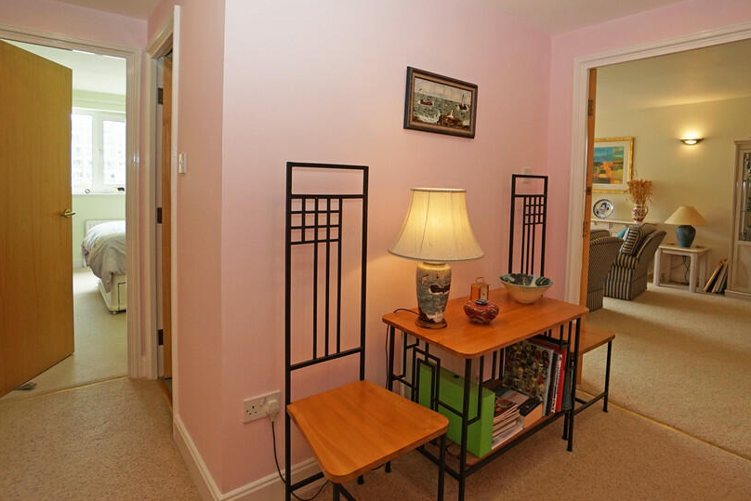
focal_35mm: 19
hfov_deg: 86.8
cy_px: 208
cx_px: 392
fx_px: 396
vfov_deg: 64.1
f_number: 4
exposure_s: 1/160
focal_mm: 10
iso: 320
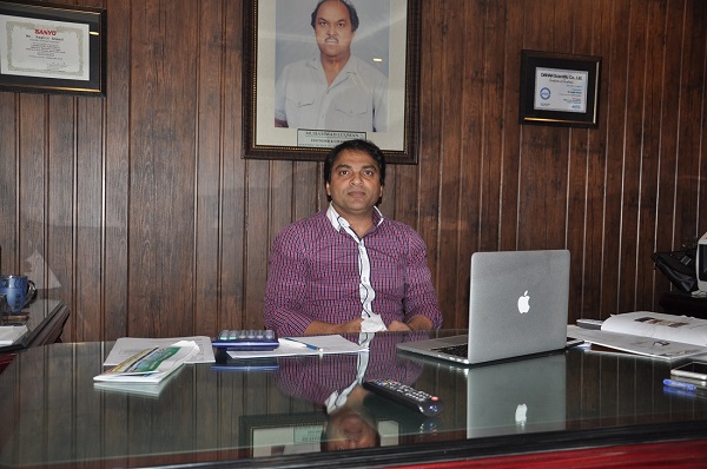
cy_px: 234
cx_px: 354
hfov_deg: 53.2
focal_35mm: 36
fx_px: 706
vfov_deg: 36.8
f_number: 3.8
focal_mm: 24
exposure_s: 1/60
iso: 200
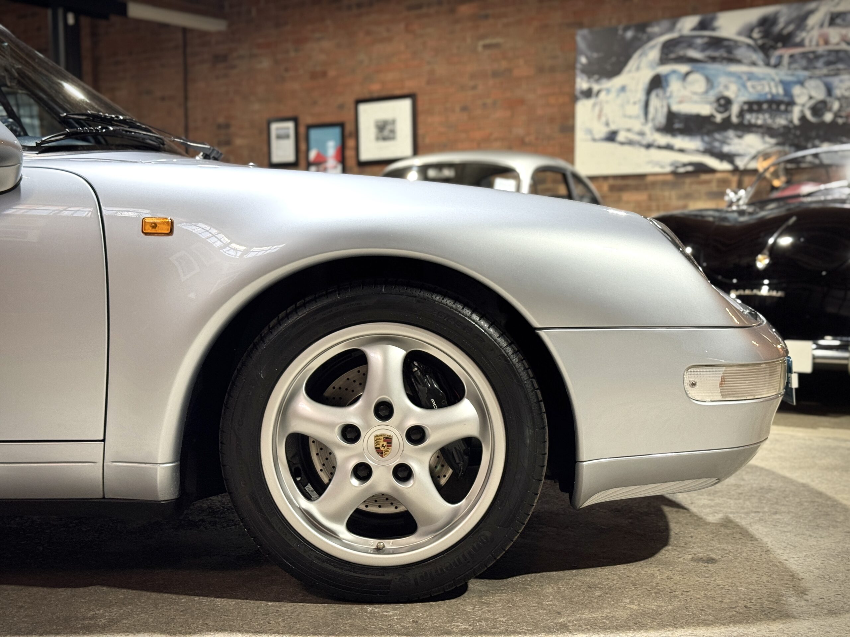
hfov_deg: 39.7
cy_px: 318
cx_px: 425
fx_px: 1179
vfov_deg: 30.3
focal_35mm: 48
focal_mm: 6.76
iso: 200
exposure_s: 1/33
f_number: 1.78
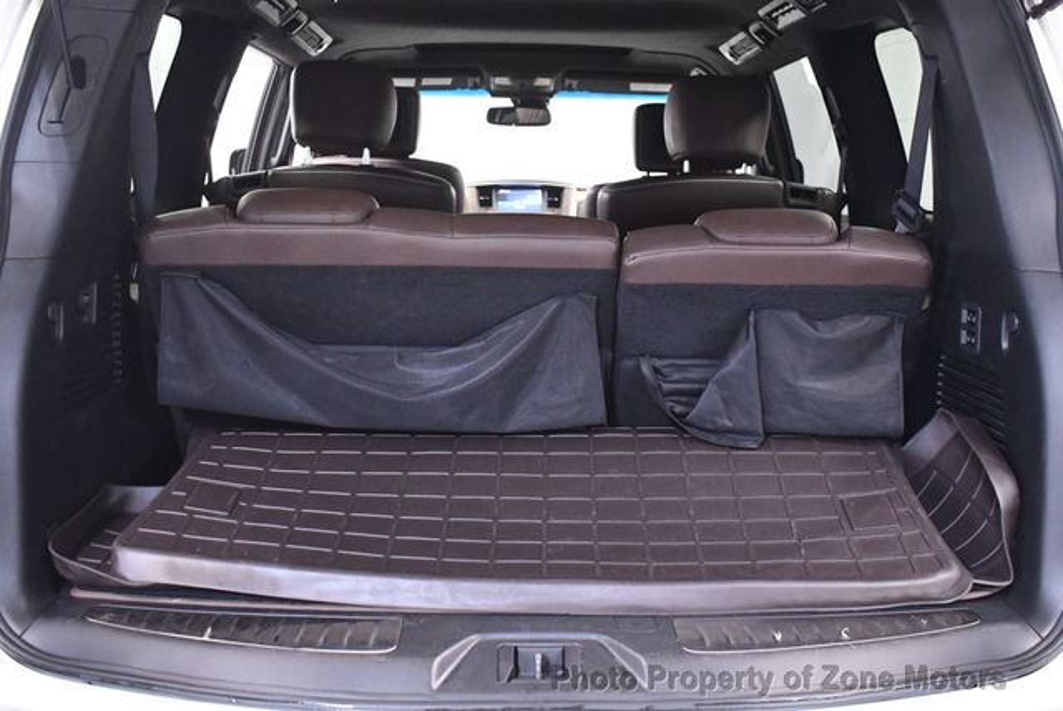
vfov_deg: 36.9
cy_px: 356
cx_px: 532
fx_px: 1064
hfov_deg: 53.1
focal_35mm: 36
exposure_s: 1/60
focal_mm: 18
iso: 4500
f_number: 3.5
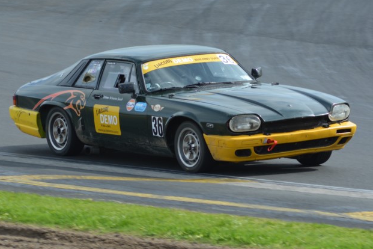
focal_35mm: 338
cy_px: 125
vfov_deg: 4.1
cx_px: 199
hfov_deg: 6.1
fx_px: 3502
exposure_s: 1/500
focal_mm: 200
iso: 400
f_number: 8
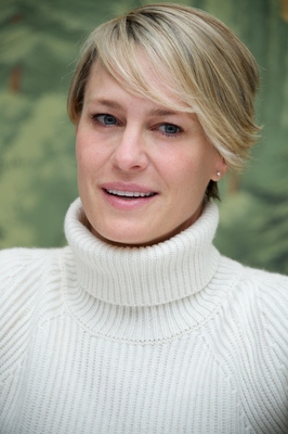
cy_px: 217
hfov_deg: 4.6
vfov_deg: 6.9
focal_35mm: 300
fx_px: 3606
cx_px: 144
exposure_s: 1/100
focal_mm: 300
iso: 400
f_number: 5.6
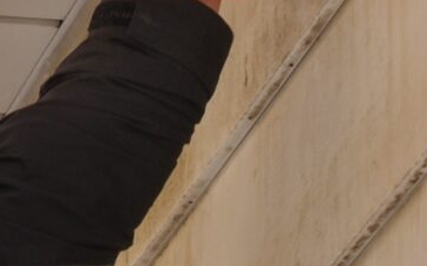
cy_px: -150
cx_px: -65
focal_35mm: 323
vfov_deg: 4.0
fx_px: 3756
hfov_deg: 6.5
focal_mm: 50
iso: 100
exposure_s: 1/125
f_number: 7.1
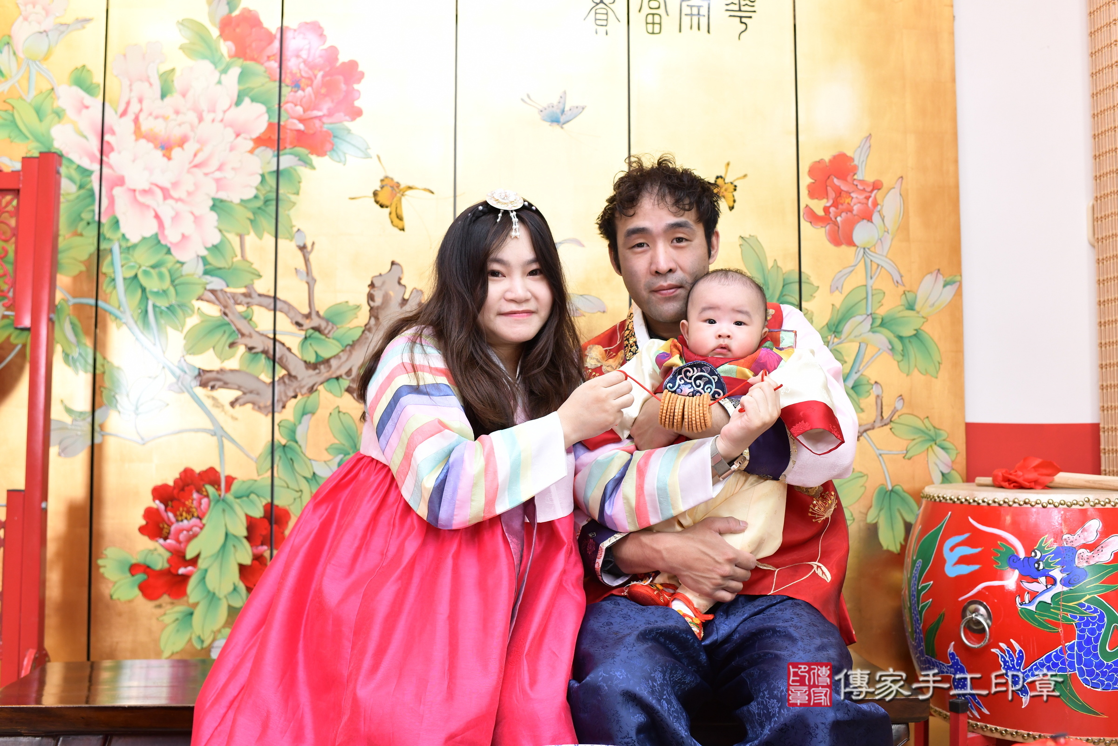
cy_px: 373
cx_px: 559
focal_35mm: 35
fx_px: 1087
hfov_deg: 54.4
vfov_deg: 37.9
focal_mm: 35
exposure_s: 1/200
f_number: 4.5
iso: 1000
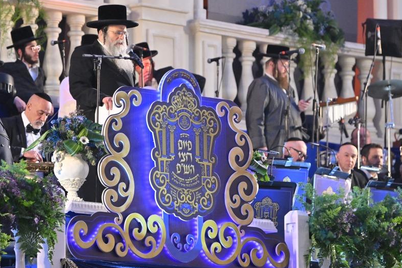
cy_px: 96
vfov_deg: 4.4
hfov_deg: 6.6
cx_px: 143
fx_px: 3494
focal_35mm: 313
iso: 640
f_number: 2.8
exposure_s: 1/320
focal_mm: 160
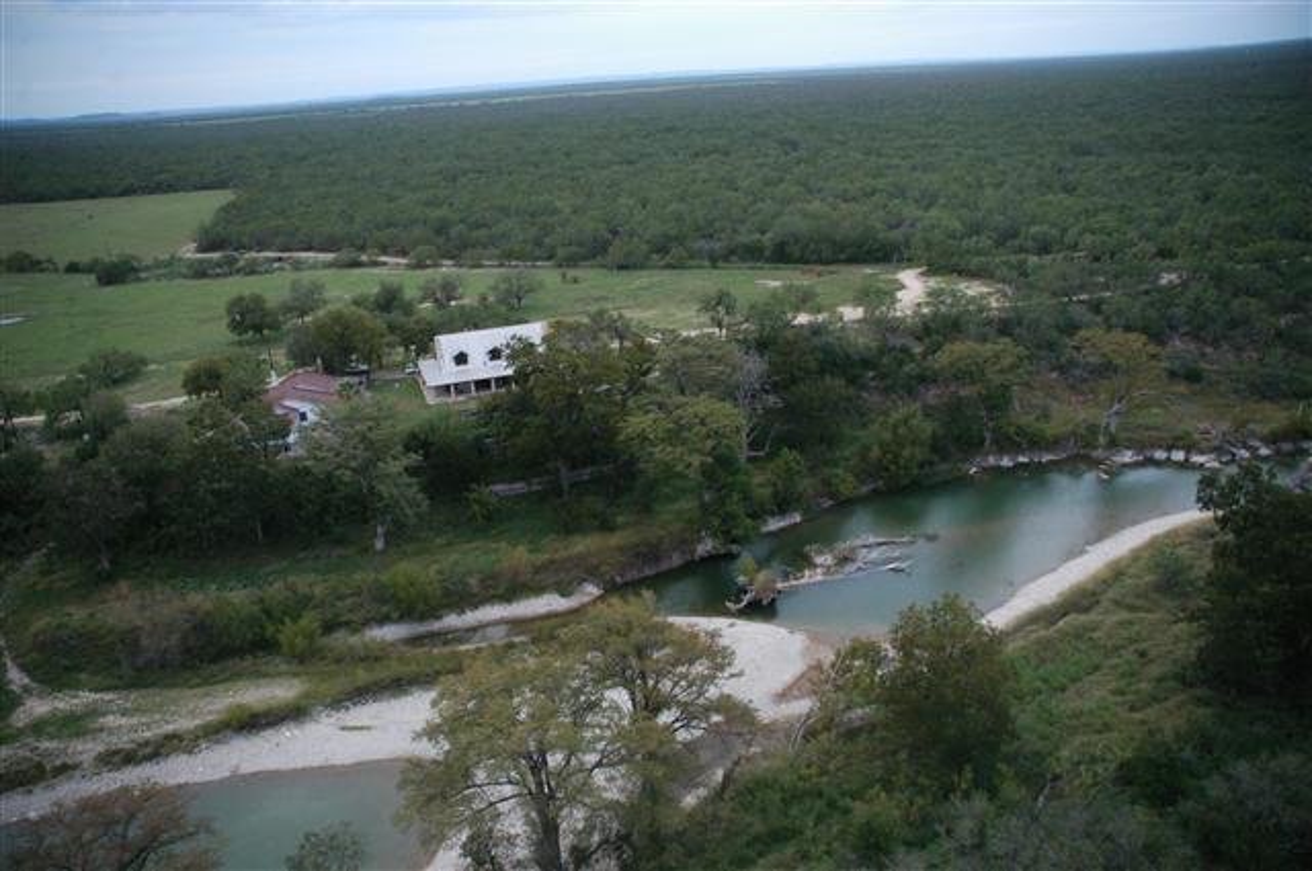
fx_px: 2839
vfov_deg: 17.4
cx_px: 656
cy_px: 436
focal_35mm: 78
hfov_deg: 26.0
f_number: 5
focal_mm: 52
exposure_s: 1/125
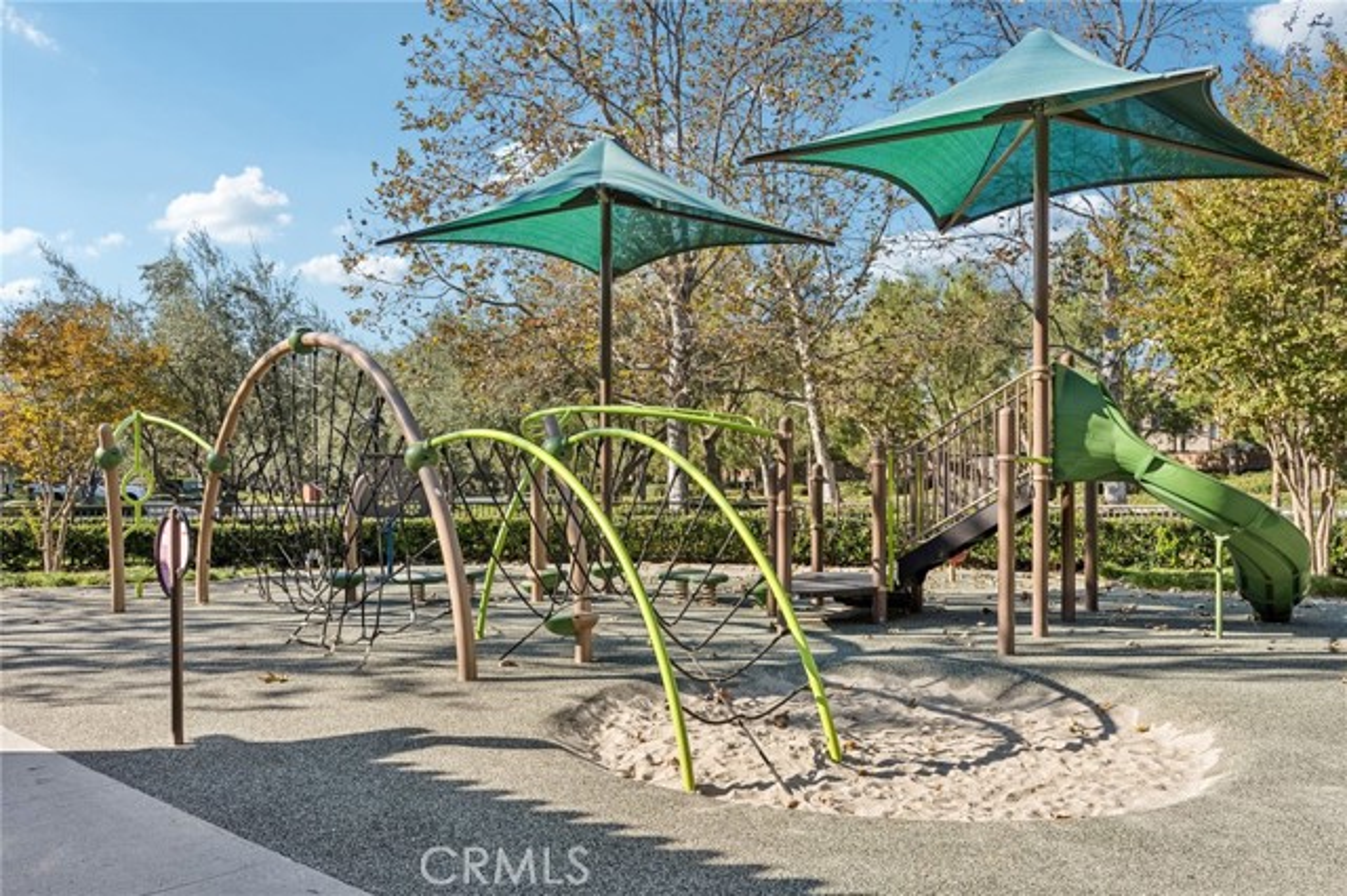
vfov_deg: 44.9
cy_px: 448
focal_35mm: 29
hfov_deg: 63.7
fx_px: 1084
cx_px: 674
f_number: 8
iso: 100
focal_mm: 29
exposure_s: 1/200
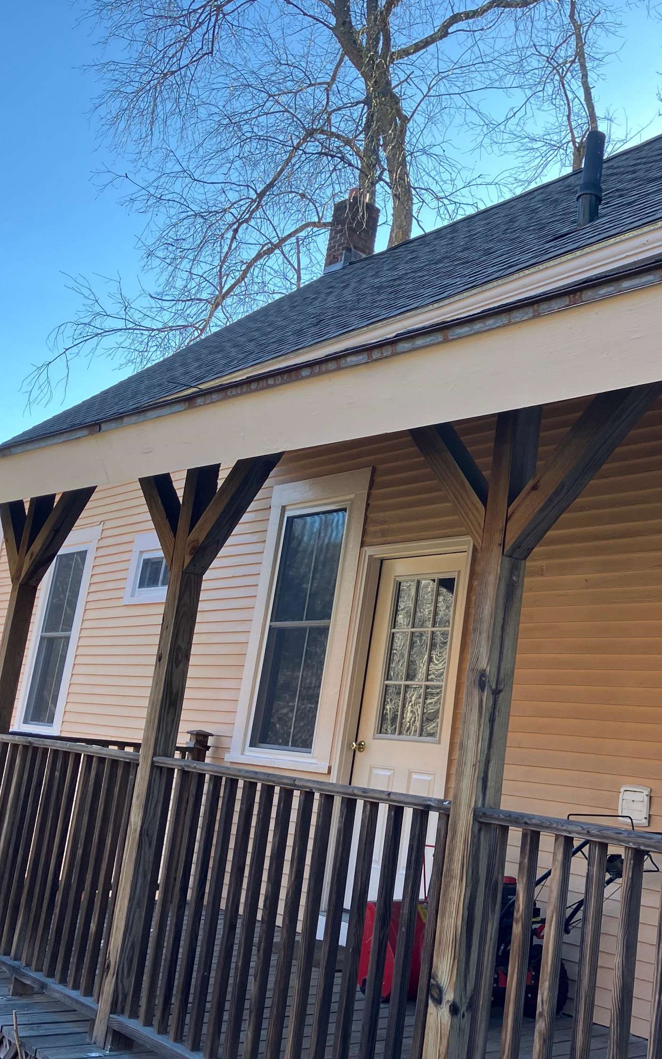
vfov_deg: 49.3
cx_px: 488
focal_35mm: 40
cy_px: 531
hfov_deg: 31.5
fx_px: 1154
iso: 32
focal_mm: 3.99
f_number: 1.8
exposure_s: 1/268
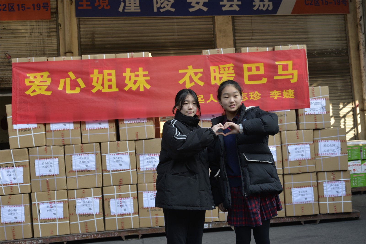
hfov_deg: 46.4
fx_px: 427
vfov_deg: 31.9
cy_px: 122
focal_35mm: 42
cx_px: 183
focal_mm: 42
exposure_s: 1/160
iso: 200
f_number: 6.3
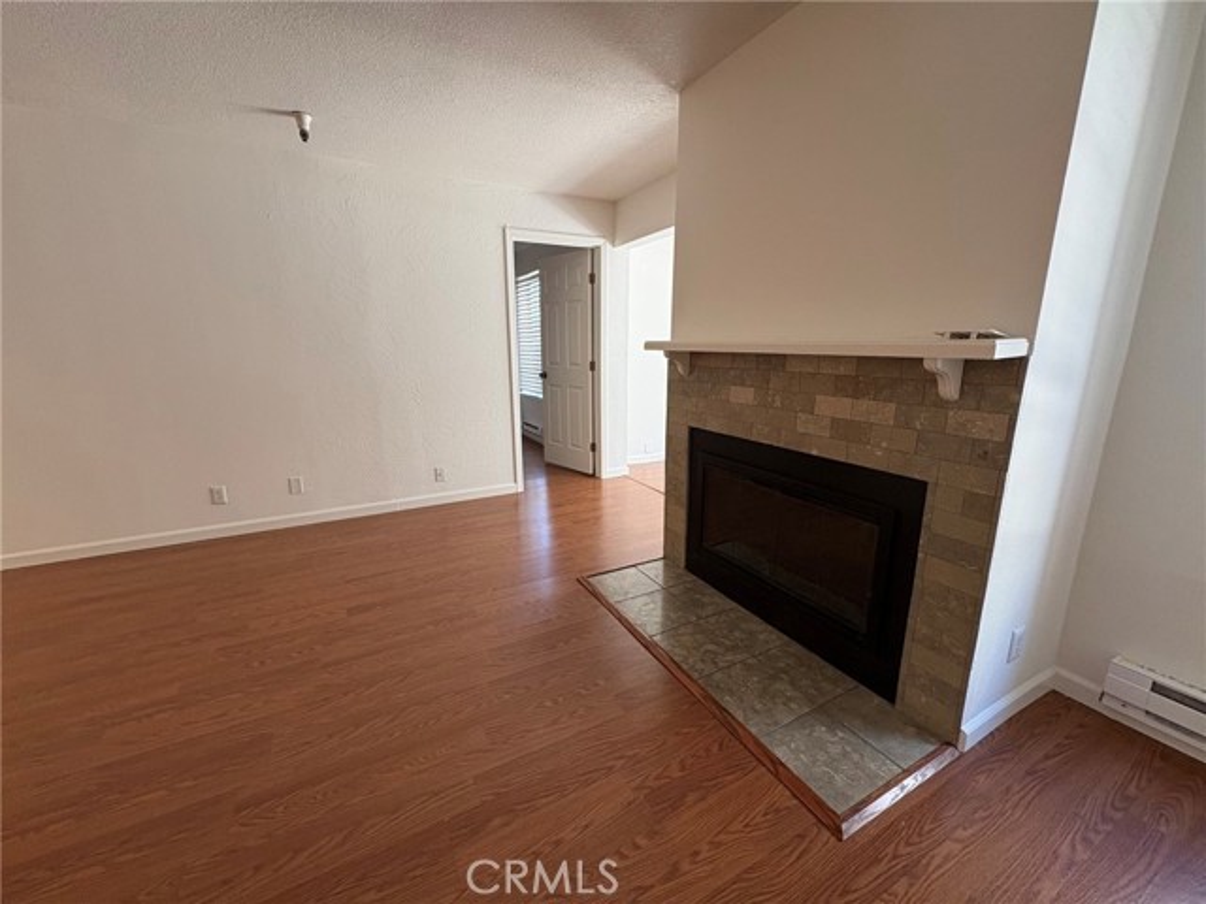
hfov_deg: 102.1
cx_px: 603
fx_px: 488
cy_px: 452
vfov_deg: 85.7
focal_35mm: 14
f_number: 2.2
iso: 200
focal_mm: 2.22
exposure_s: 1/120
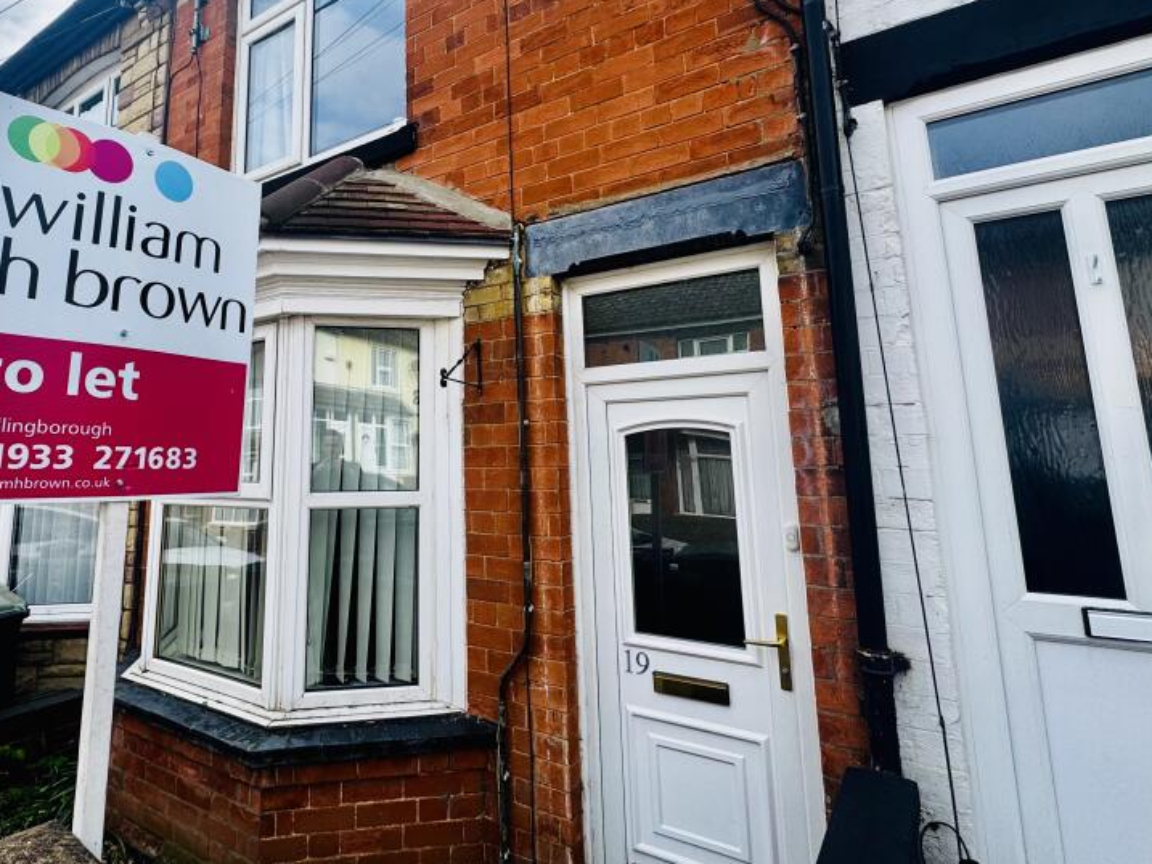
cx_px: 447
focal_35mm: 20
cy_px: 355
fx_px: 666
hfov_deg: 80.5
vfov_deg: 65.5
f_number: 2.2
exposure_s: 1/713
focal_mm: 2.22
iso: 40
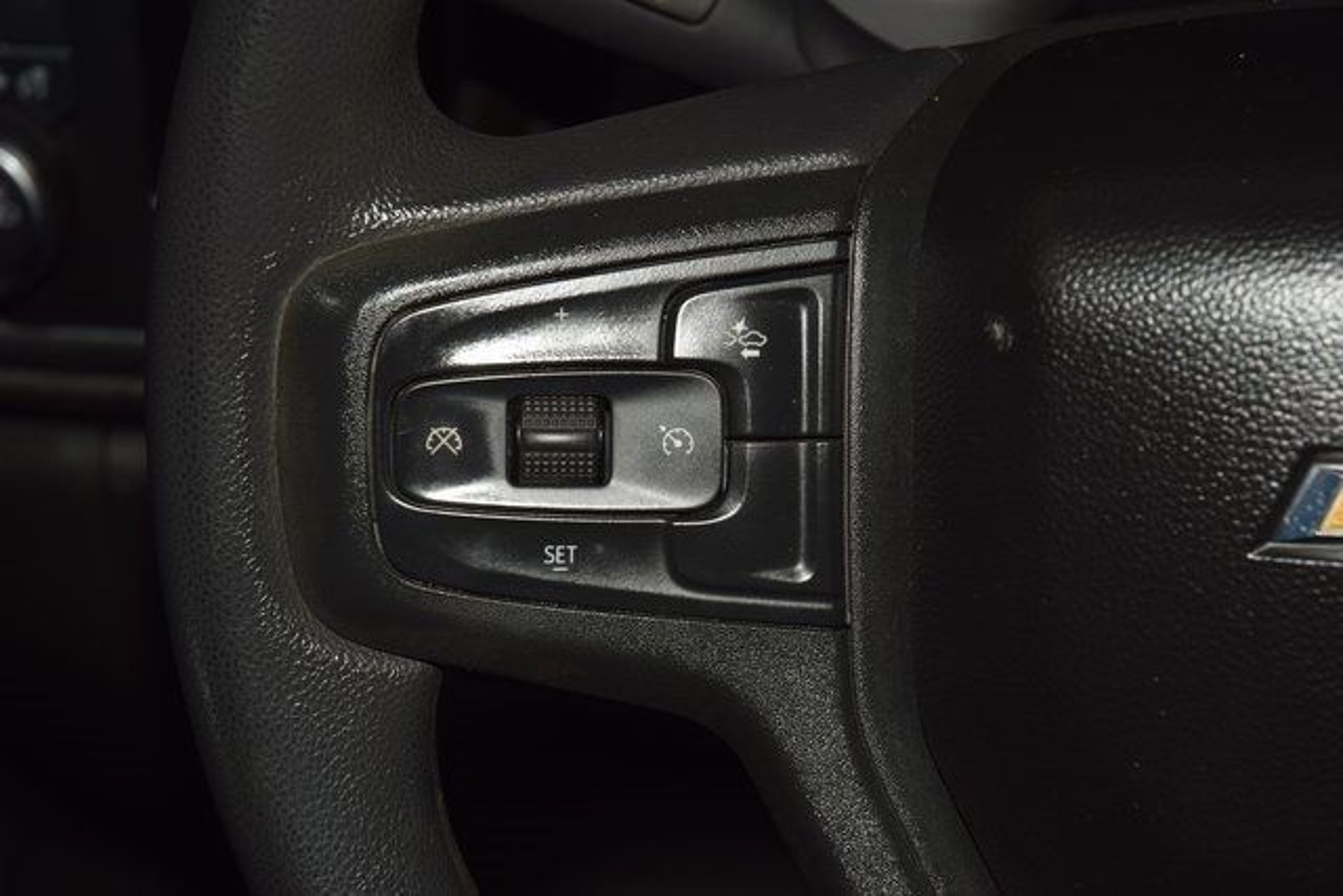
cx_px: 672
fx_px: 3918
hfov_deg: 19.5
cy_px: 448
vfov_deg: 13.0
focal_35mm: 105
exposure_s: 1/125
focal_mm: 70
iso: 100
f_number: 8
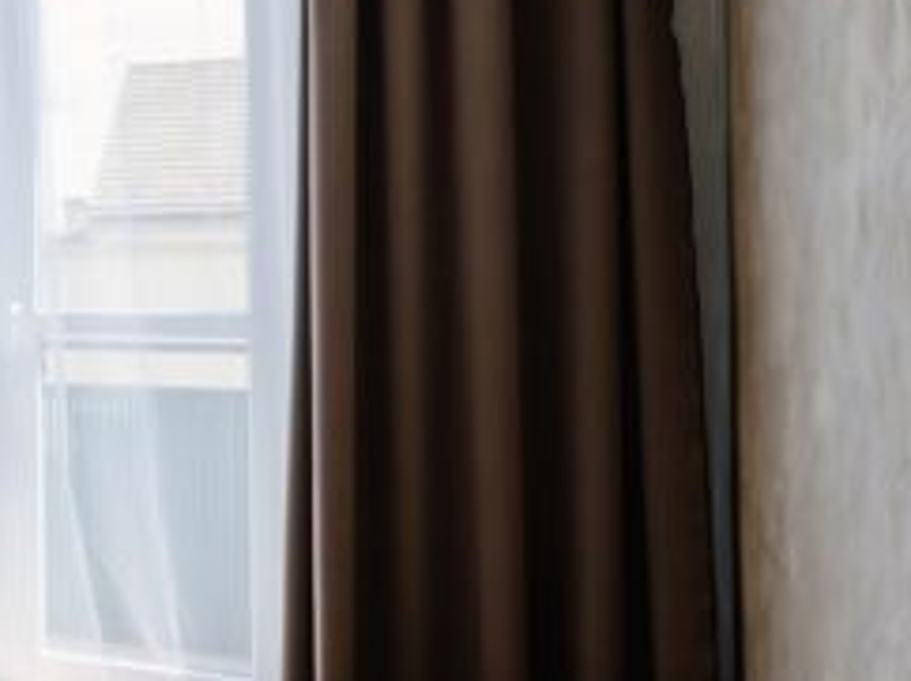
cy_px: 269
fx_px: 1499
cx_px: -802
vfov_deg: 25.6
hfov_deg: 20.7
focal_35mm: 57
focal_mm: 14
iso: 800
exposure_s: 1/125
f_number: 11
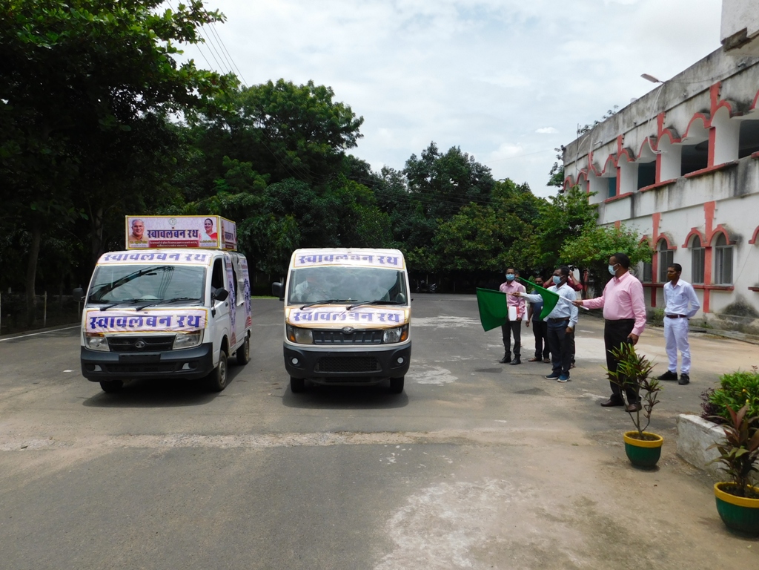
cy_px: 285
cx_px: 380
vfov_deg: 54.9
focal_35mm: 25
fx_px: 548
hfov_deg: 69.4
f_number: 6.2
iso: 125
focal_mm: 4.5
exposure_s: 1/500
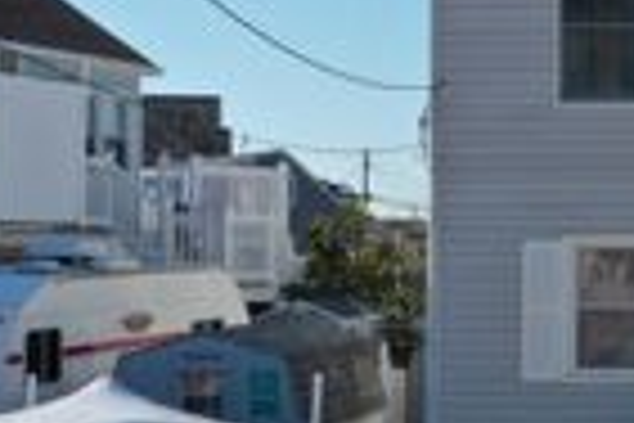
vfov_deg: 13.8
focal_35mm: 99
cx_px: 859
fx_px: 1743
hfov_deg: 18.9
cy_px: 209
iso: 100
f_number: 10
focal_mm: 10.26
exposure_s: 1/160
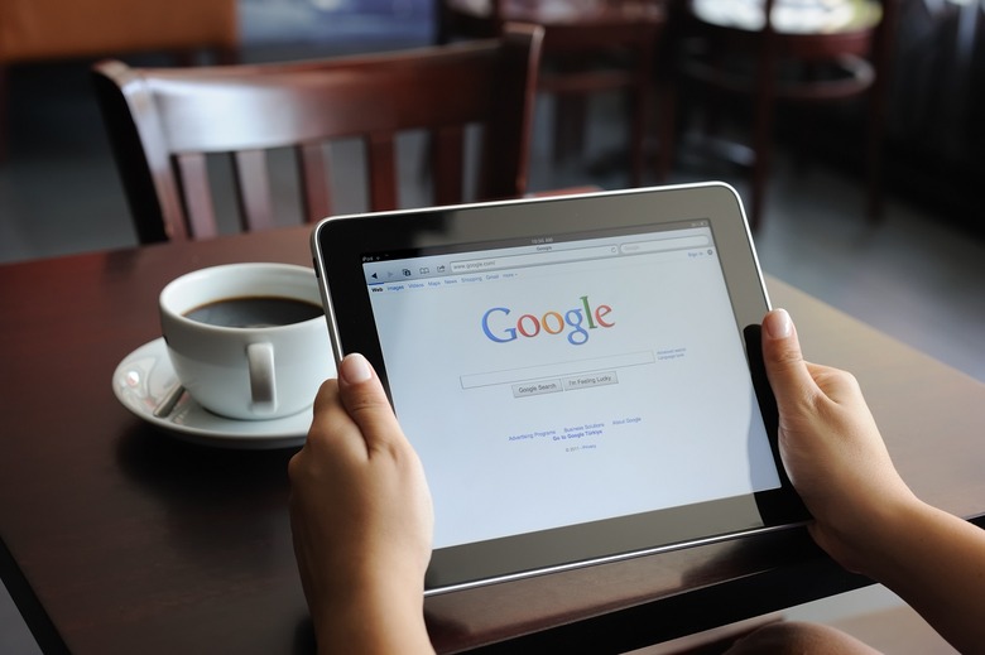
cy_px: 328
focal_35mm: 60
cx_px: 492
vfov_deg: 22.6
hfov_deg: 33.4
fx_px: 1641
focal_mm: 60
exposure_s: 1/60
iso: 320
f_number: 5.6
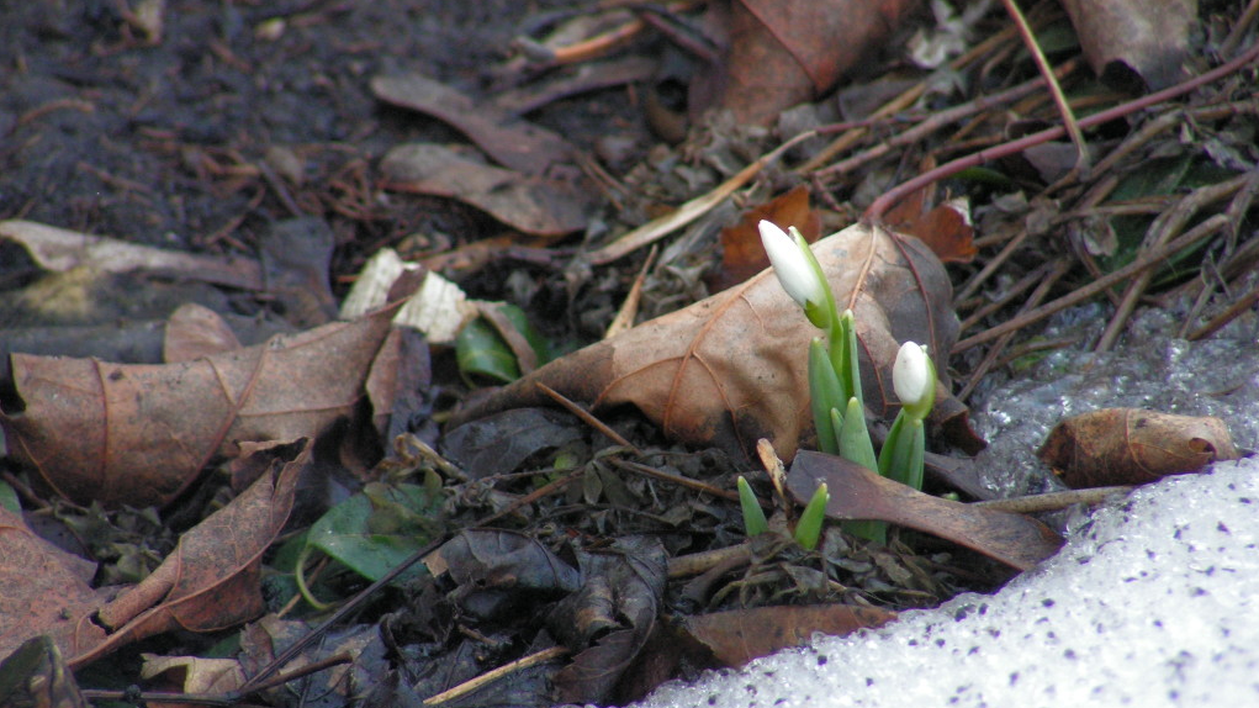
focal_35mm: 317
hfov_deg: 6.8
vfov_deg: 3.8
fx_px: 10581
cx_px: 630
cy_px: 390
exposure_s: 1/250
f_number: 3.2
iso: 200
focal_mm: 48
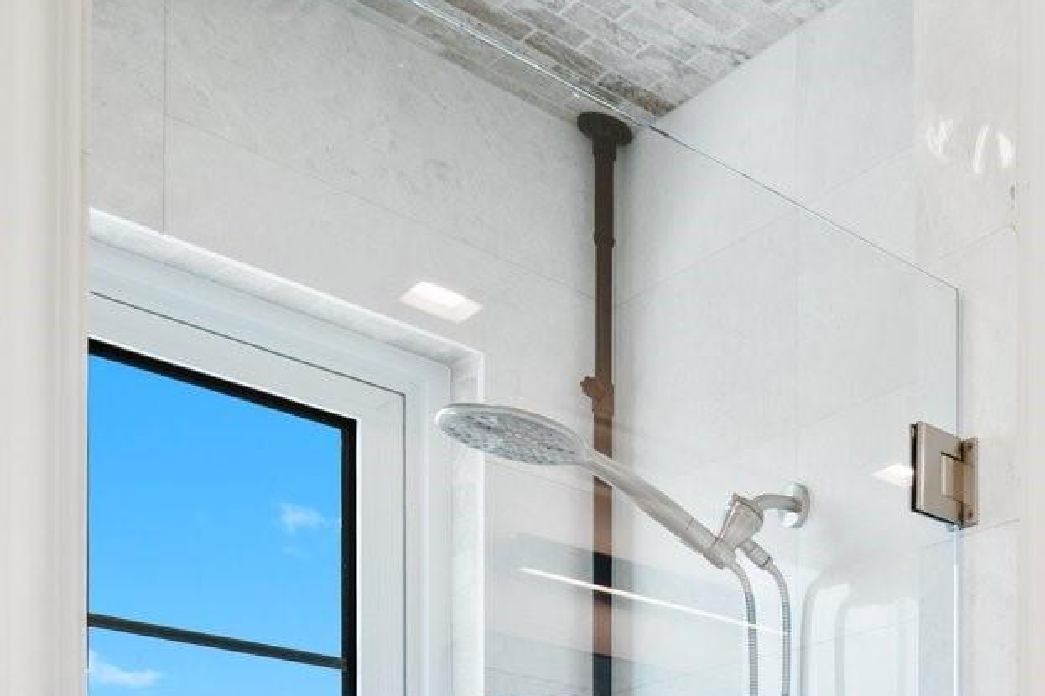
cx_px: 1342
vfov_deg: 22.9
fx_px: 1335
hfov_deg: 32.6
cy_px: 1082
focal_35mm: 46
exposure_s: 1/10
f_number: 8
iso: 200
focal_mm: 14
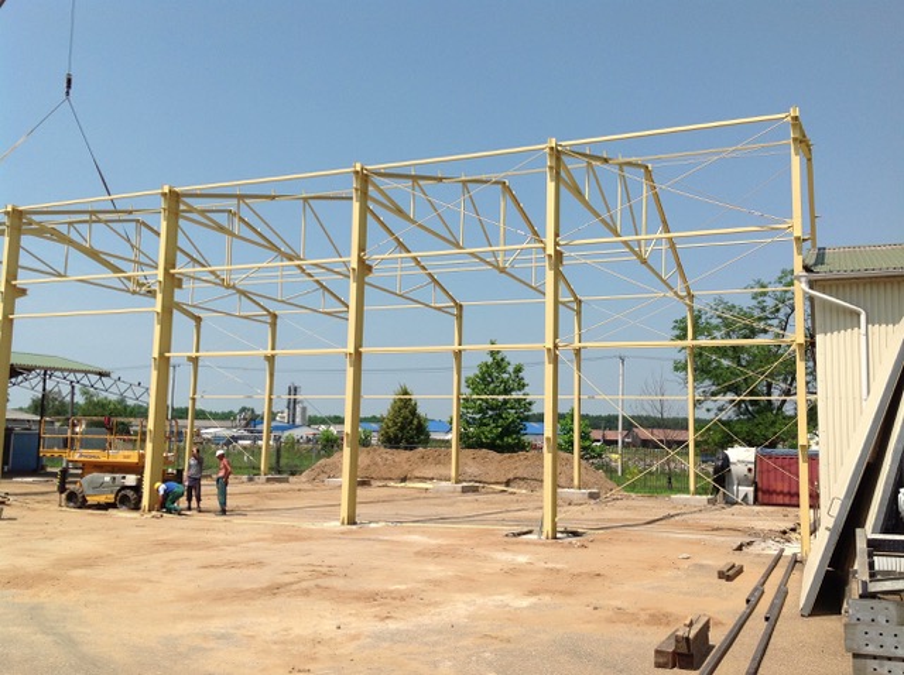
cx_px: 452
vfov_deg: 40.6
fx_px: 913
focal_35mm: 35
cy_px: 338
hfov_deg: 52.7
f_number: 2.4
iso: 50
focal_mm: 4.28
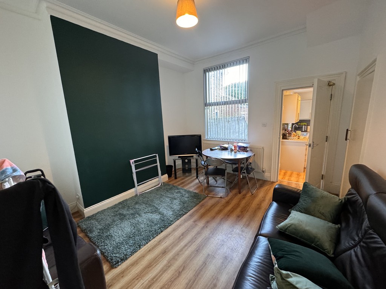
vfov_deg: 85.7
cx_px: 193
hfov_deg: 102.1
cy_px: 144
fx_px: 156
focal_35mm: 14
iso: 400
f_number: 2.2
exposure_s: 1/50
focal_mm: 2.22
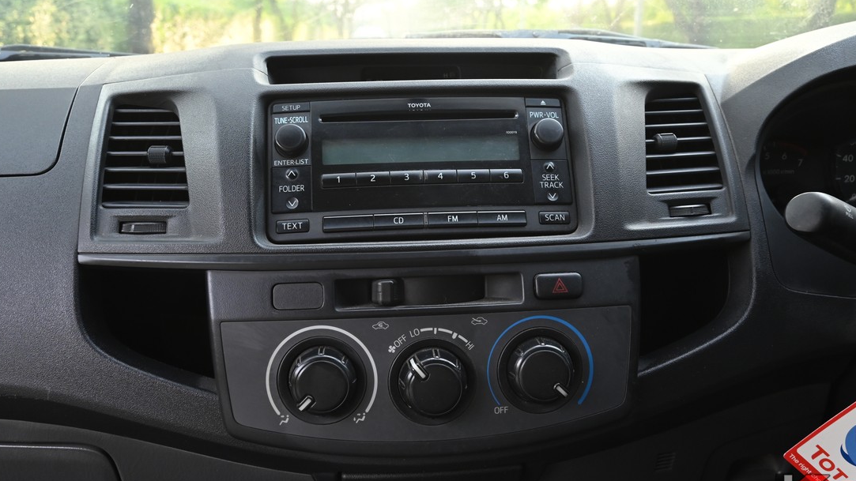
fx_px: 749
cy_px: 269
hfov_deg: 59.5
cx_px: 424
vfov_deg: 35.6
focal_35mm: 33
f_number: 11
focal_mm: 31
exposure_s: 1/30
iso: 1600
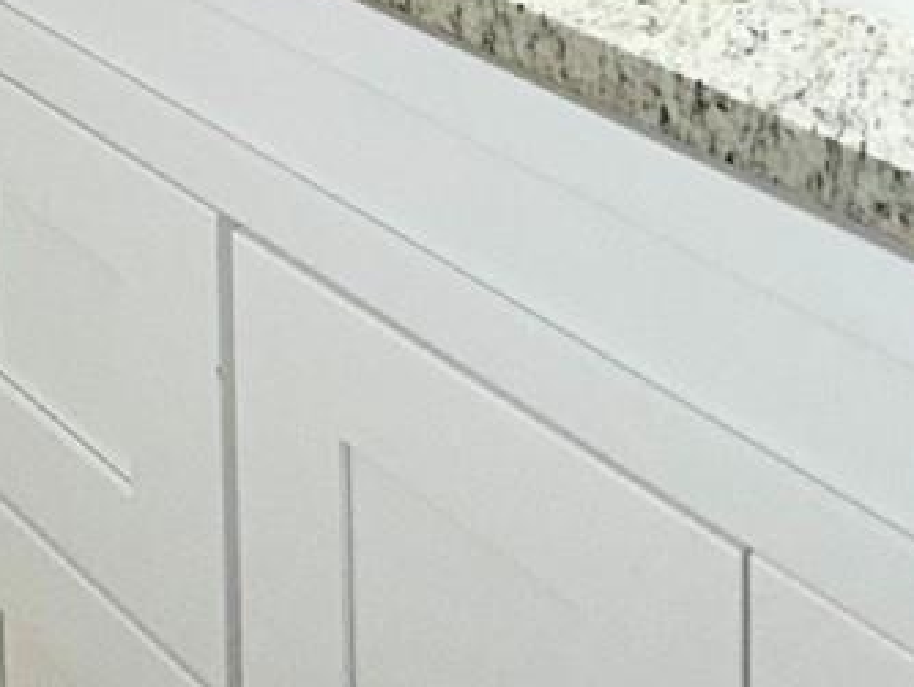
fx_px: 1770
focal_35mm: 67
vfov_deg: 16.0
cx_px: 77
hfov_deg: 27.8
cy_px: -758
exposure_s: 1/122
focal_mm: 2.22
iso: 50
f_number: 2.2
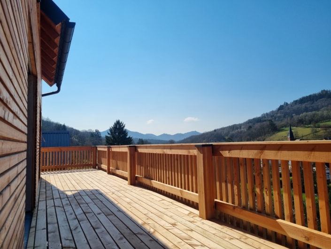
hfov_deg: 67.3
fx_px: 249
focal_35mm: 26
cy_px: 124
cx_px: 166
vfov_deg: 53.1
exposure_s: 1/6128
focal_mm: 5.4
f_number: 1.8
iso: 50
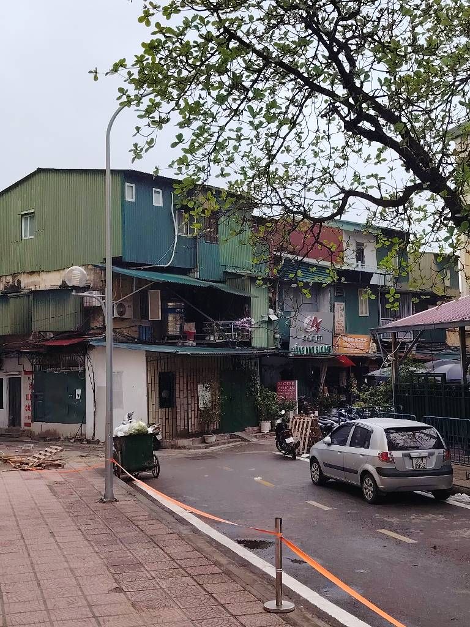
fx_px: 869
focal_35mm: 48
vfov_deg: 39.7
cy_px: 314
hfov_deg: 30.3
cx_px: 235
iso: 100
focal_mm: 5.25
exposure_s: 1/400
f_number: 1.75
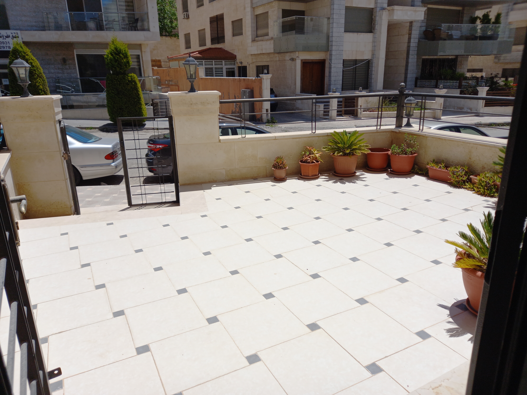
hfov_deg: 69.4
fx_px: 381
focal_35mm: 25
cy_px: 198
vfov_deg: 54.9
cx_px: 264
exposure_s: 1/1605
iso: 25
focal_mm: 4.6
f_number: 2
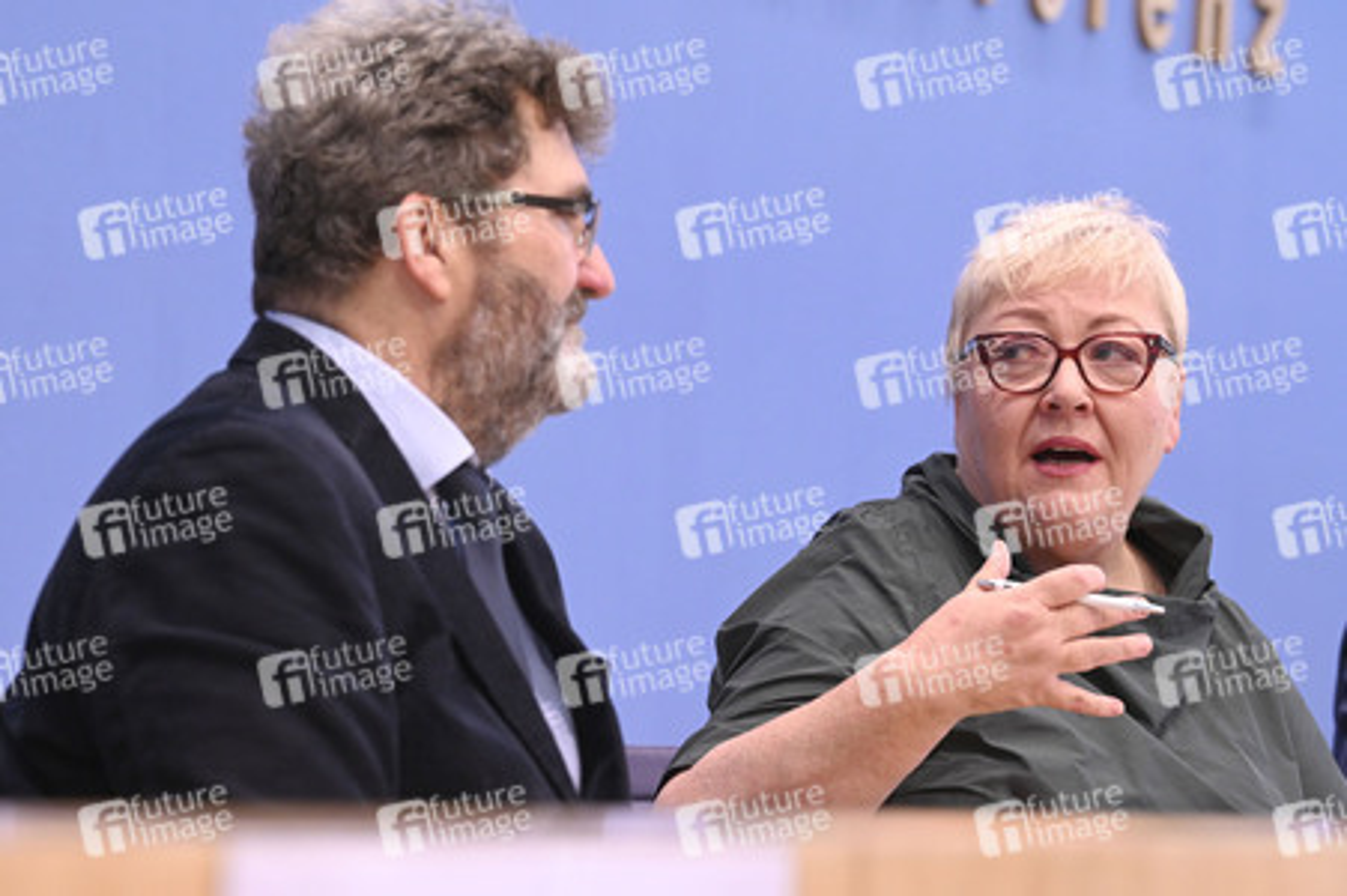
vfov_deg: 13.4
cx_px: 674
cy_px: 448
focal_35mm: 102
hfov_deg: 20.0
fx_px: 3814
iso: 4000
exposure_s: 1/640
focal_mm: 102
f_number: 5
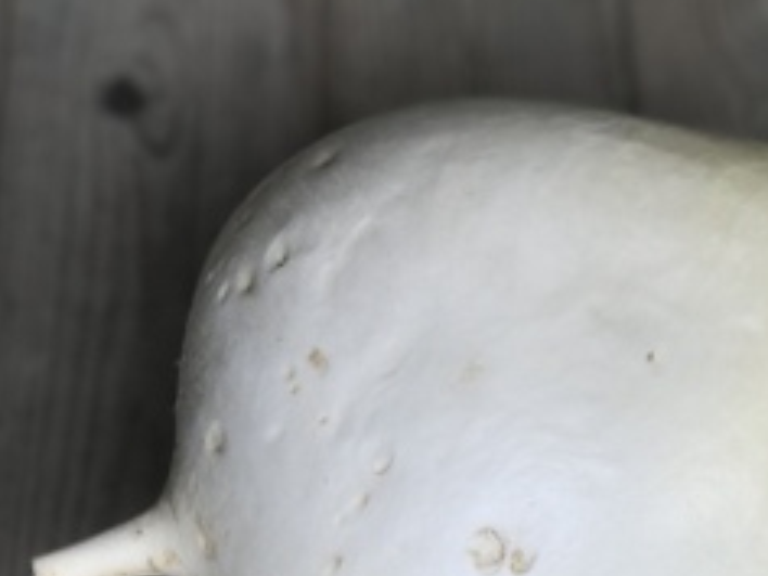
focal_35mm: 116
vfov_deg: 12.7
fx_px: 2574
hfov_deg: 16.7
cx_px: 700
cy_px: 456
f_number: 2.8
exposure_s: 1/120
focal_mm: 6.6
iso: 20
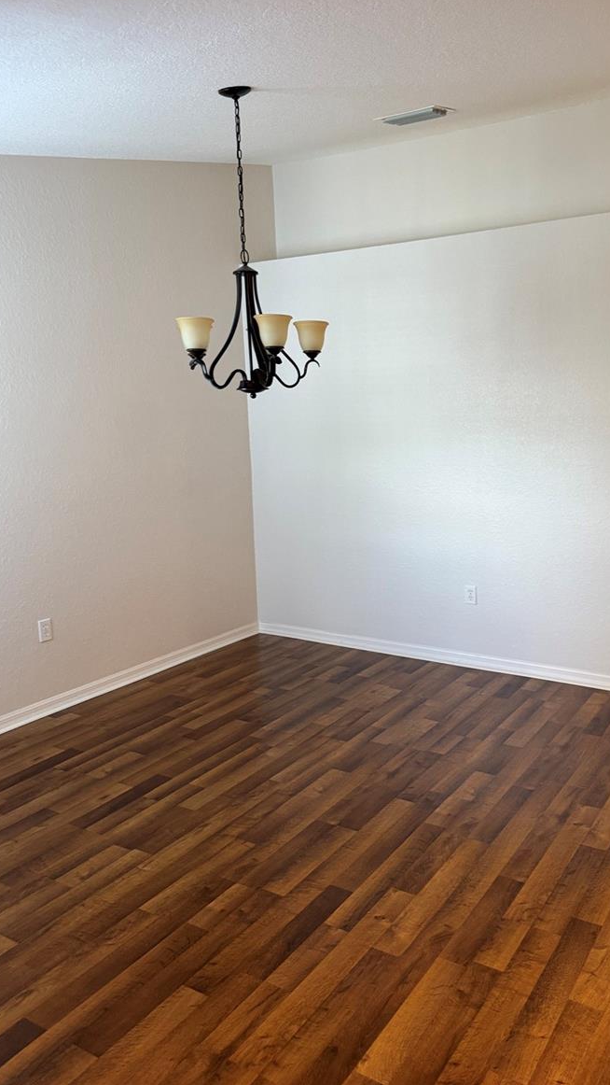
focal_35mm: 27
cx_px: 398
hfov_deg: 42.4
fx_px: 776
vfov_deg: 69.8
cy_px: 526
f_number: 1.78
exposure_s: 1/60
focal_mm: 6.76
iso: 320
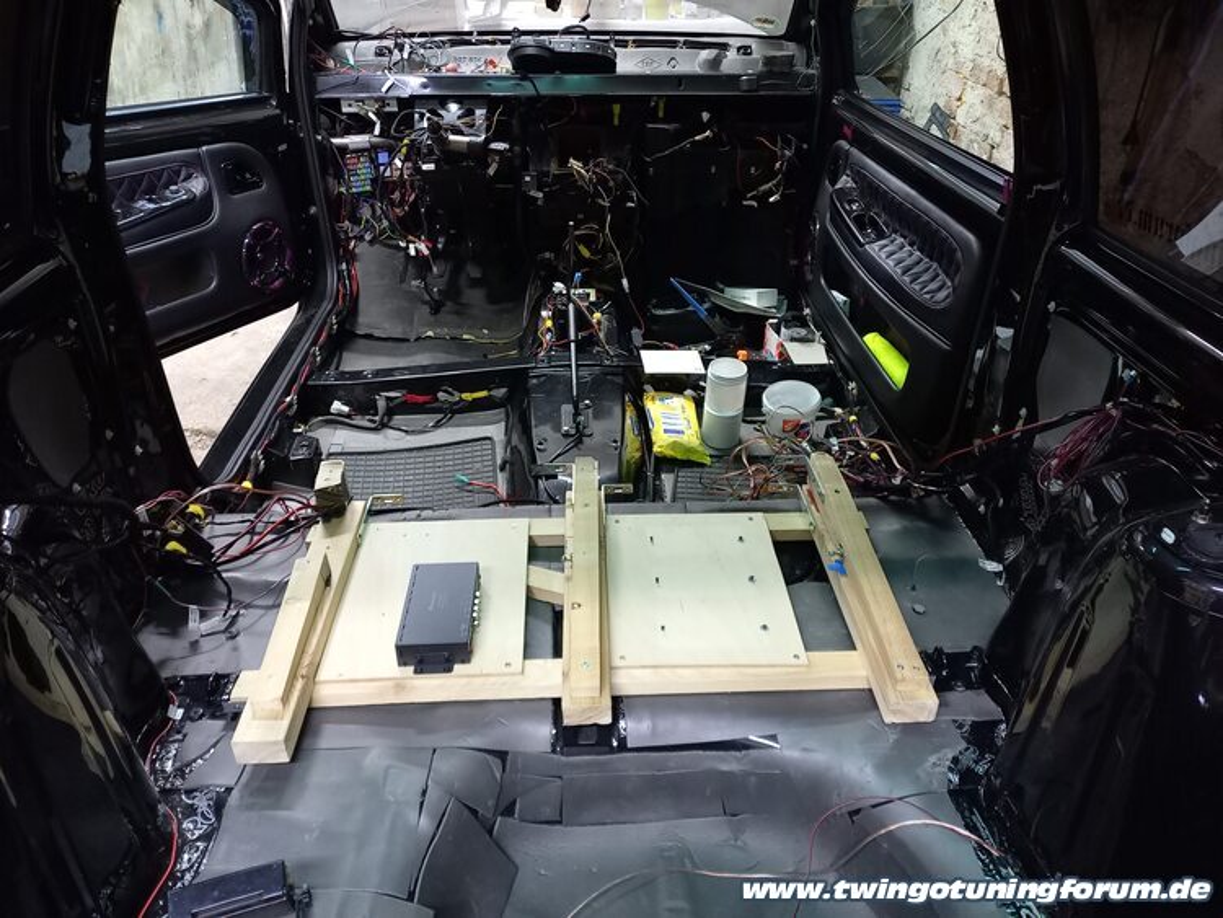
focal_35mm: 25
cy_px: 459
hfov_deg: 69.4
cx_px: 612
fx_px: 884
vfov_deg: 54.9
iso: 640
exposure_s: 1/20
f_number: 1.8
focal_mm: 4.65
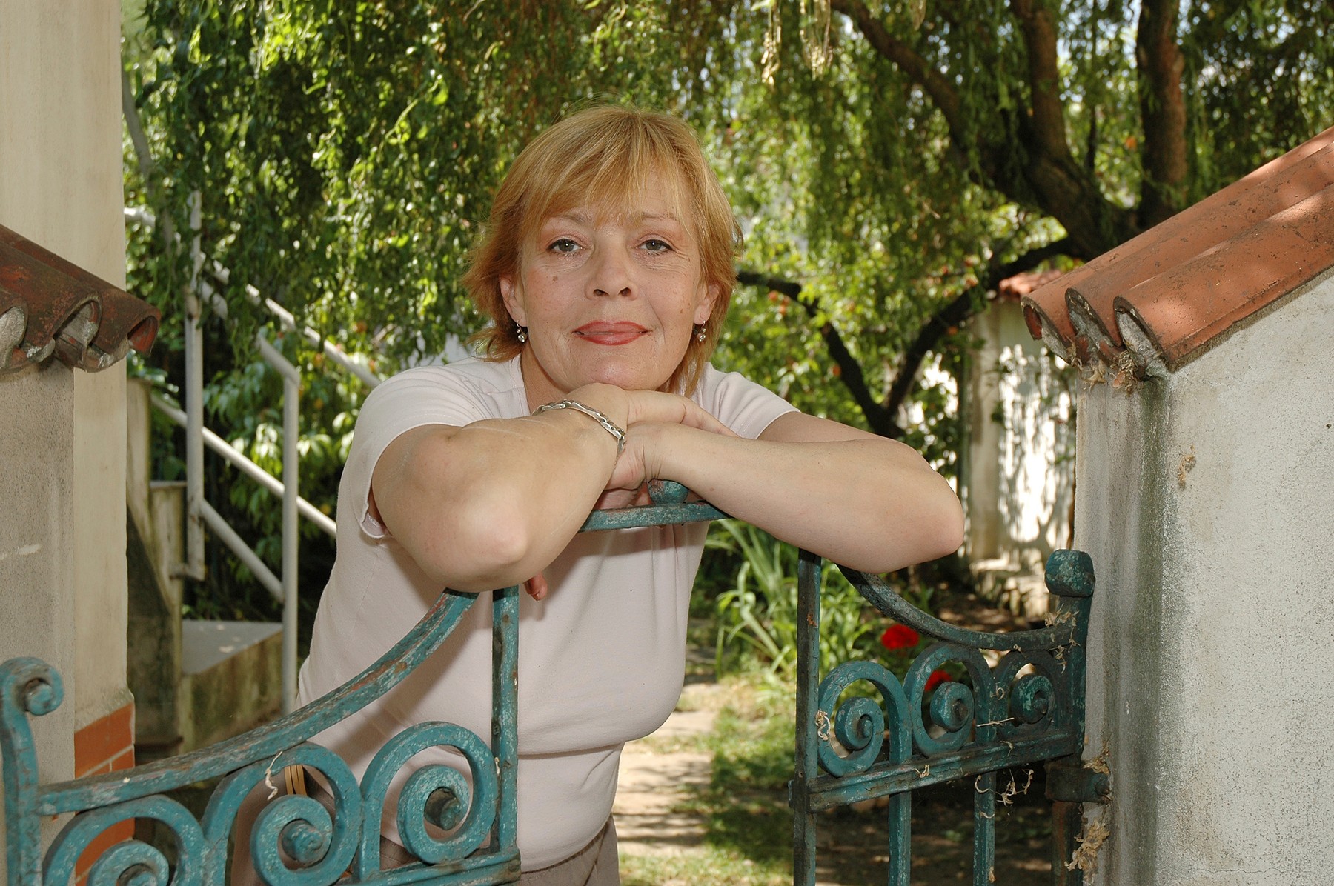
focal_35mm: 51
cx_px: 667
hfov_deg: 38.9
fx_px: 1888
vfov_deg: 26.4
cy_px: 443
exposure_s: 1/320
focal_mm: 34
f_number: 5.6
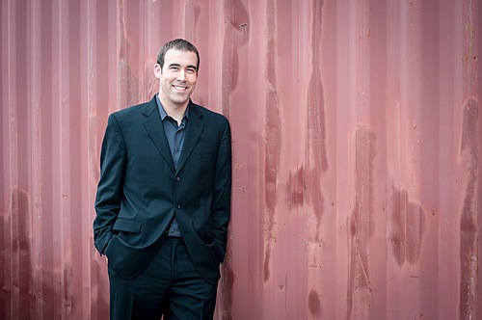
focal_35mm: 90
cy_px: 160
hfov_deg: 22.6
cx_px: 241
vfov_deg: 15.1
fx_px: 1203
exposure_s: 1/60
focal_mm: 60
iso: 200
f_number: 6.3
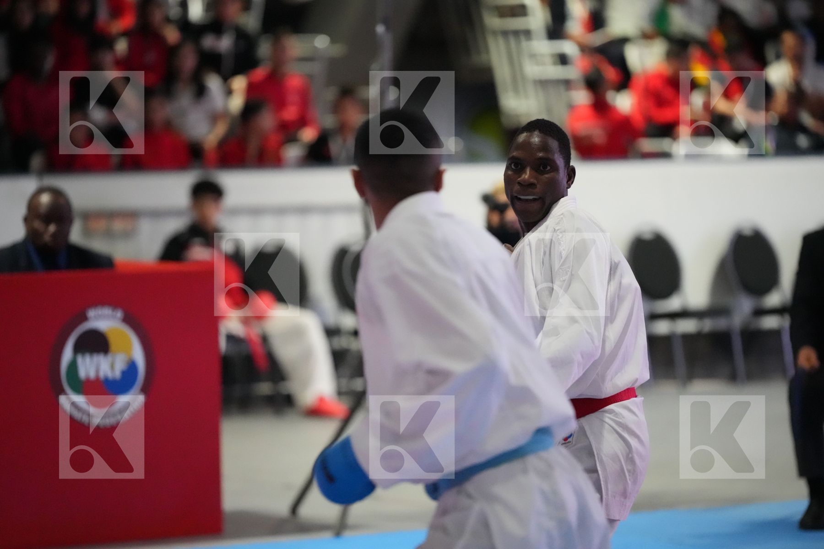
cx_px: 412
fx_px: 4005
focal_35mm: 175
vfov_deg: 7.8
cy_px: 274
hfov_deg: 11.7
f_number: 2.8
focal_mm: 175
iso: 12800
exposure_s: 1/800
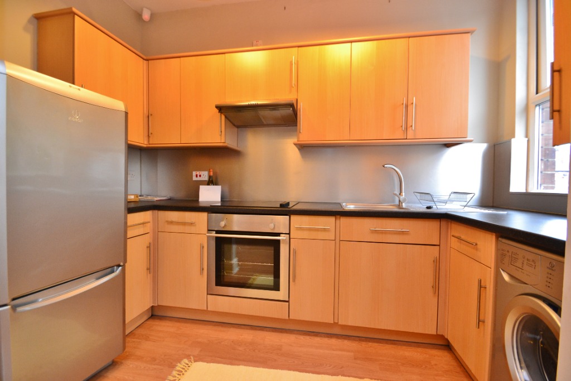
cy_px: 190
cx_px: 286
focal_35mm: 15
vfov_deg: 77.3
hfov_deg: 100.4
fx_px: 238
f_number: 4
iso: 800
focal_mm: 10
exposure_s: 1/25
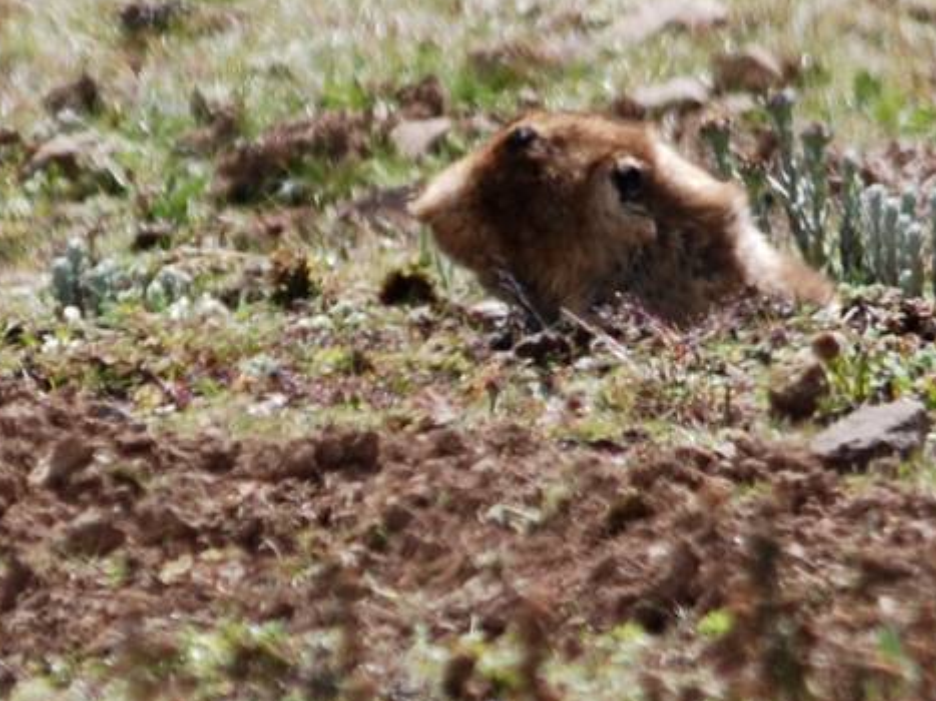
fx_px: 66906
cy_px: -185
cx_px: -63
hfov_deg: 0.8
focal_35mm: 2475
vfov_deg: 0.6
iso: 200
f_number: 6.3
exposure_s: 1/500
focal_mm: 500
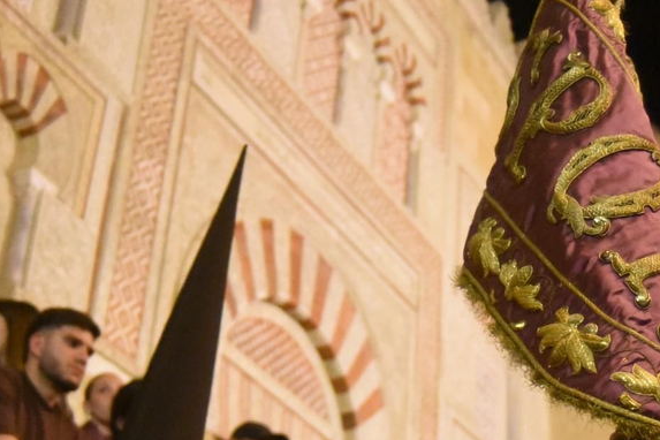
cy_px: 394
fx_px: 1485
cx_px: 440
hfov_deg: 24.9
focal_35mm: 81
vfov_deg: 16.6
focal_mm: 29
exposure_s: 1/200
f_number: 3.5
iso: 11400
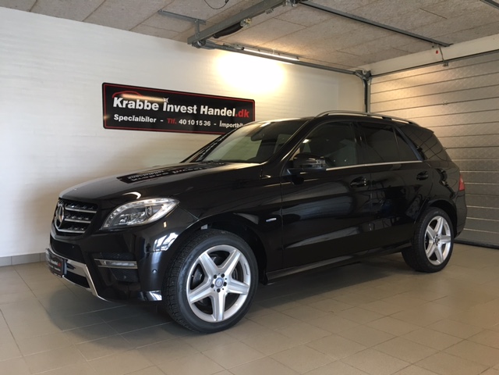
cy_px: 188
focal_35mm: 29
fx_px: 418
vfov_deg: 48.2
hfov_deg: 61.7
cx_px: 250
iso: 50
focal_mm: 4.15
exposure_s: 1/33
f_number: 2.2
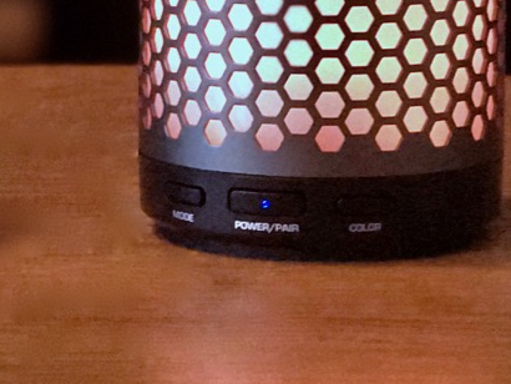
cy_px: -186
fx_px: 2733
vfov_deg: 7.9
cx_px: -42
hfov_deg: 10.6
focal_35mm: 185
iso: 800
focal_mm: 6.6
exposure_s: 1/60
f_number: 2.8
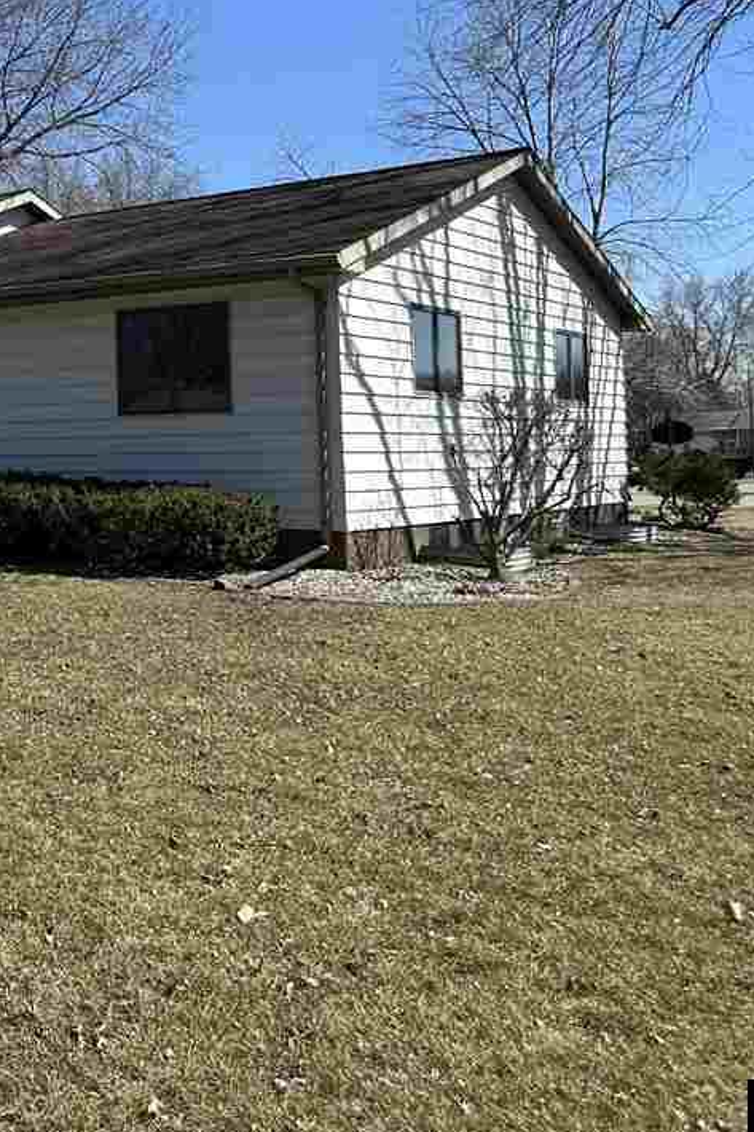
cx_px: -81
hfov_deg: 27.3
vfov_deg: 43.0
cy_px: 378
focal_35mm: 45
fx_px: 1414
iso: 80
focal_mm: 6.86
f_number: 1.78
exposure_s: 1/3861
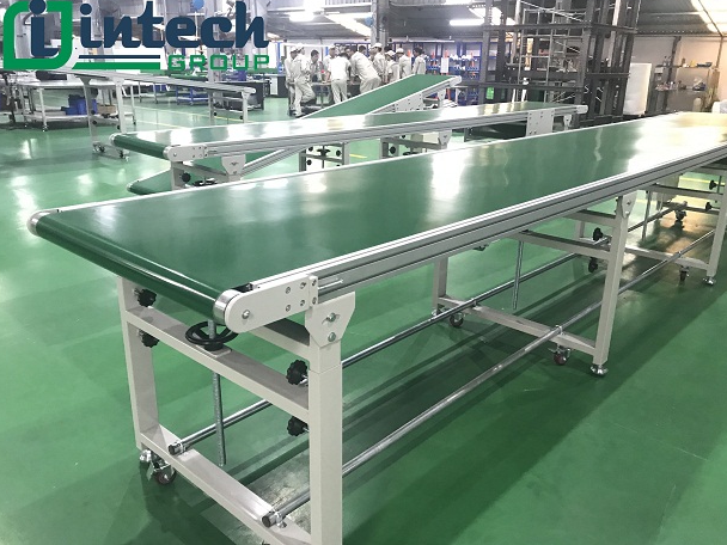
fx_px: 609
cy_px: 264
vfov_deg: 48.2
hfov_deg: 61.7
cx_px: 364
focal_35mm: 29
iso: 100
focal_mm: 3.99
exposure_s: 1/14
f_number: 1.8
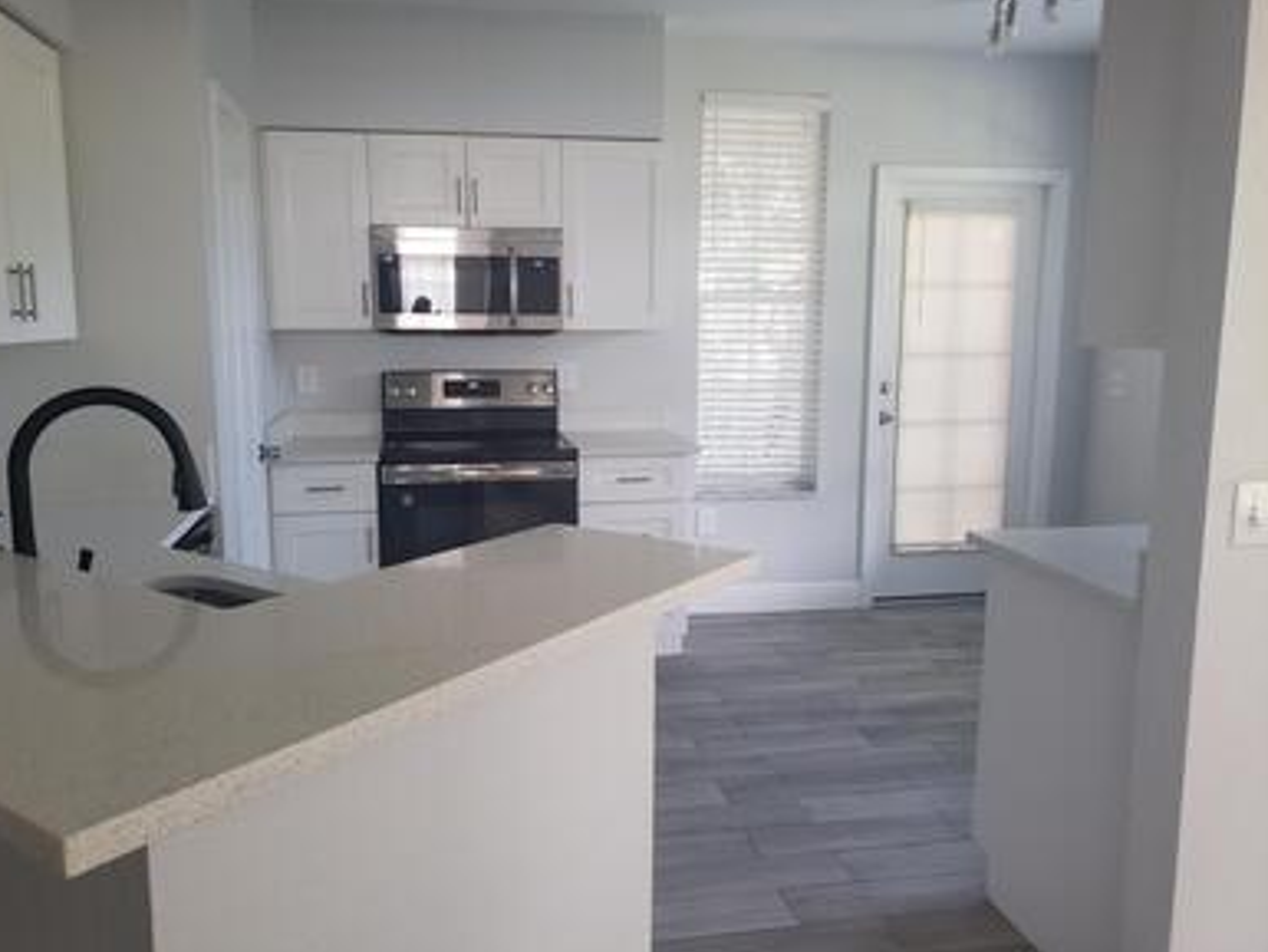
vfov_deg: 51.4
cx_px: 616
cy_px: 478
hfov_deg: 65.3
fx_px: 989
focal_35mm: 27
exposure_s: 1/35
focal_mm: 4.3
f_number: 2.4
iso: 250
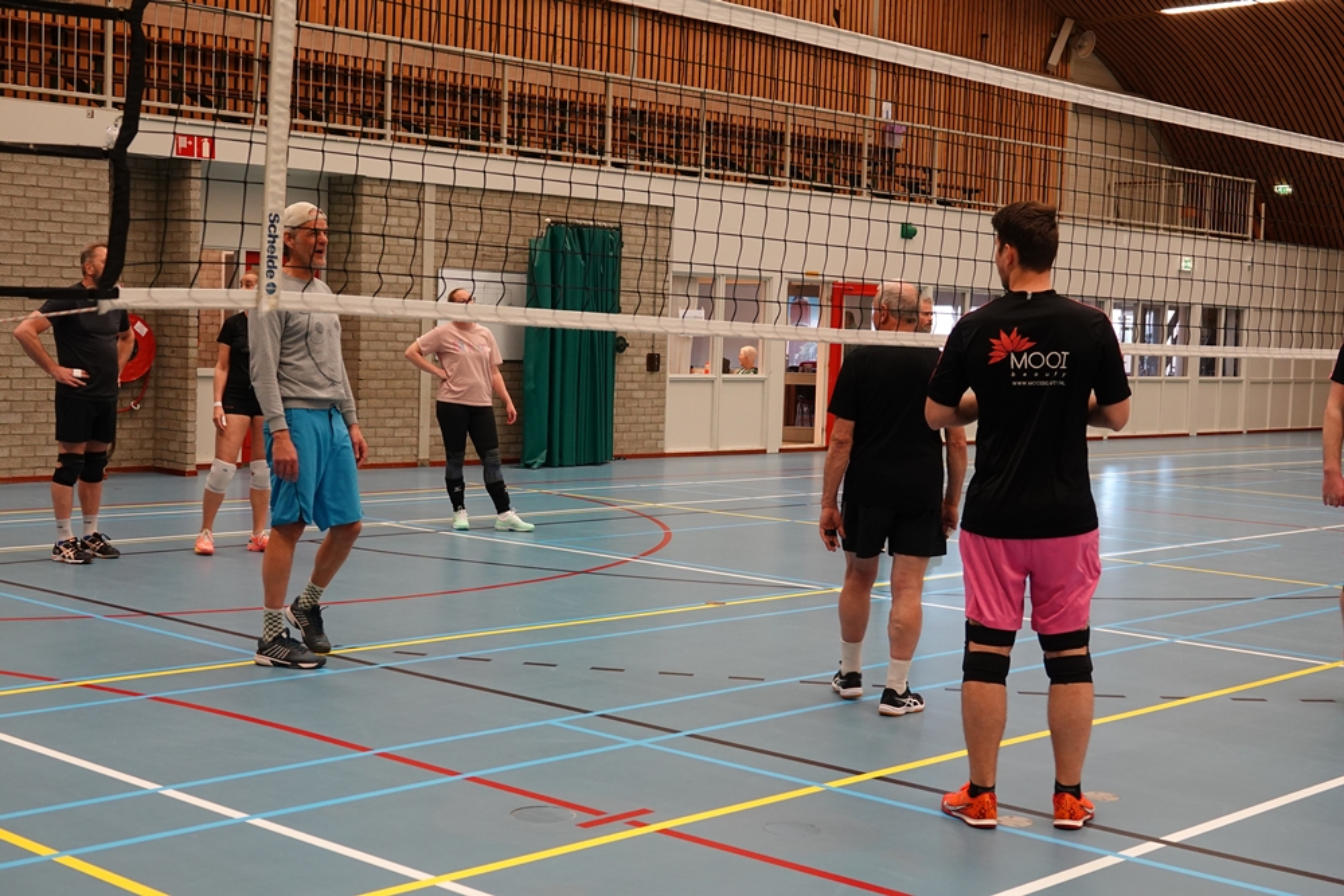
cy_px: 448
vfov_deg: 26.0
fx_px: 1941
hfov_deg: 38.2
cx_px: 672
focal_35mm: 52
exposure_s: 1/60
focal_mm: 18.92
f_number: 3.2
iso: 500
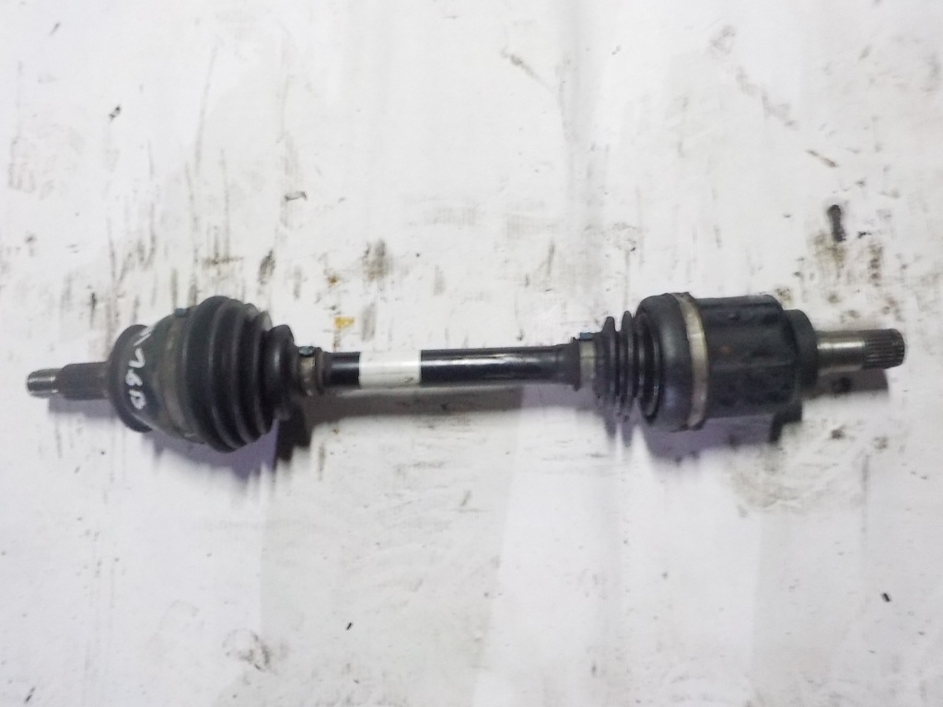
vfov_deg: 46.8
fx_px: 817
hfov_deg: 60.0
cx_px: 472
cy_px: 354
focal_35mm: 30
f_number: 3.3
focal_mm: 4.1
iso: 800
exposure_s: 1/6
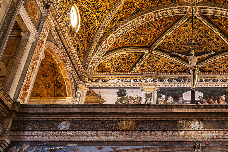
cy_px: 66
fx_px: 298
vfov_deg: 28.6
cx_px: 199
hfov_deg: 39.3
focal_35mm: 47
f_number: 8
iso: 1250
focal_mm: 16
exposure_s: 1/60
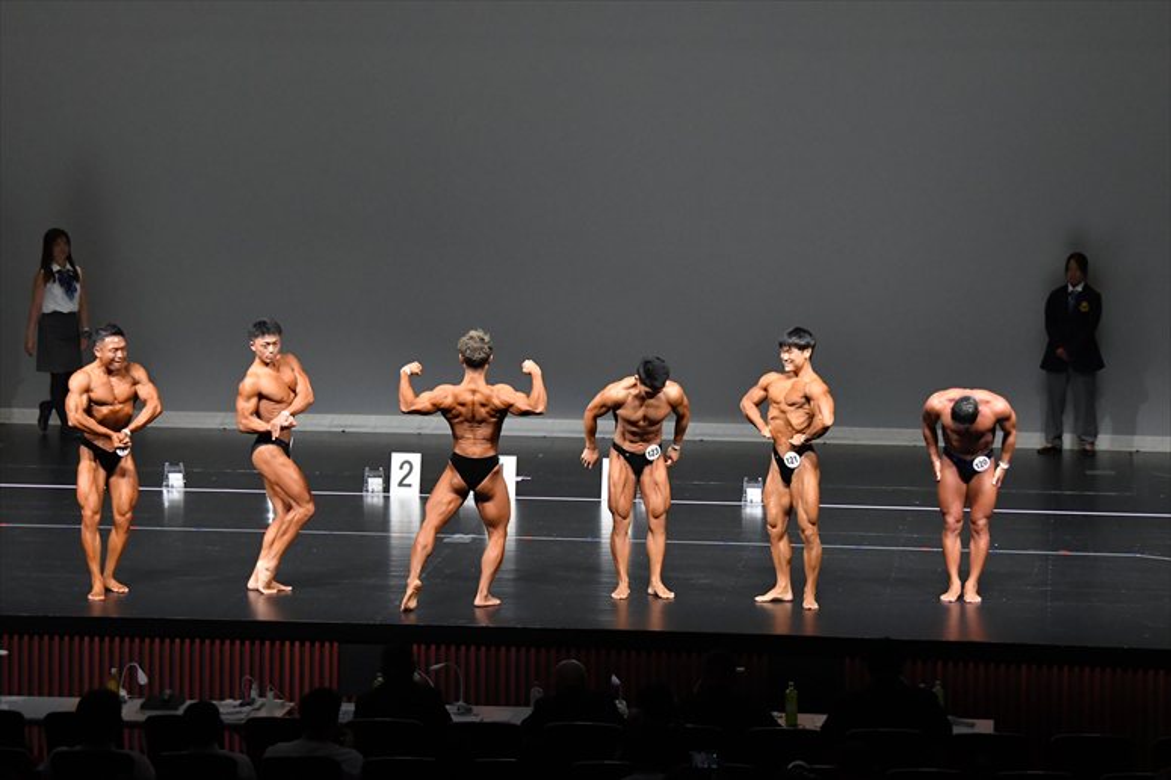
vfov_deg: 10.8
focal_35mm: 127
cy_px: 390
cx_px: 586
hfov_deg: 16.1
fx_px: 4129
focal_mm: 85
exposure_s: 1/400
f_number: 5.6
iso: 5000
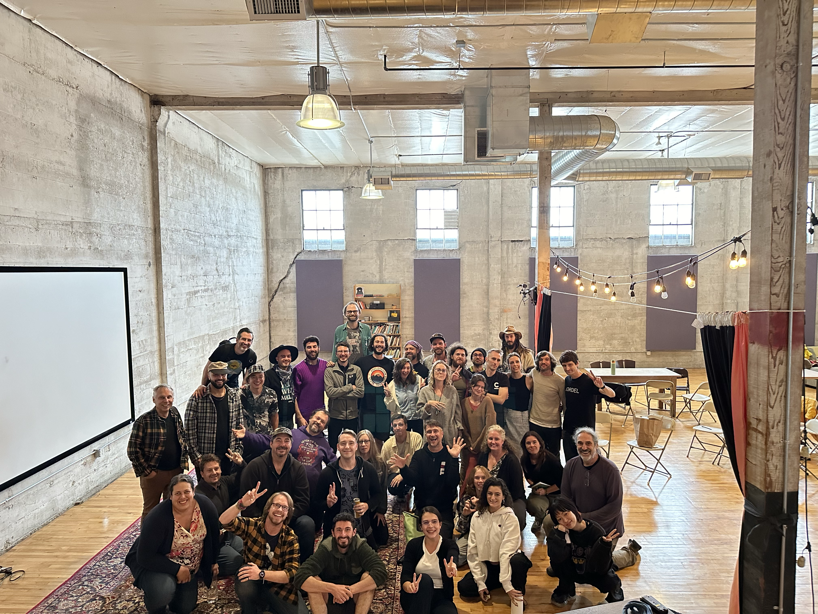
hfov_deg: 71.6
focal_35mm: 24
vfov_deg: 56.8
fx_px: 567
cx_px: 409
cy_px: 307
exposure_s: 1/40
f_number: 1.78
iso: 640
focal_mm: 6.86
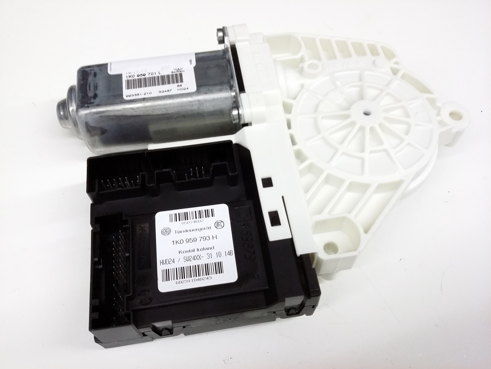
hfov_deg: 56.8
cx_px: 246
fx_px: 454
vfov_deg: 44.2
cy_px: 184
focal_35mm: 32
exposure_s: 1/15
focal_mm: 3.4
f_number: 2.4
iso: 200
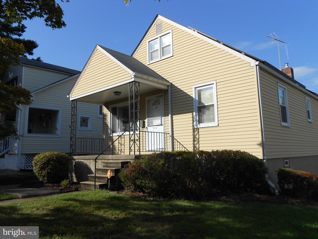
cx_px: 159
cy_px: 120
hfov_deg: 61.7
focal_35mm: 29
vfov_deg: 48.2
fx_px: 266
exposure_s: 1/1250
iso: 80
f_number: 3.4
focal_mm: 5.1
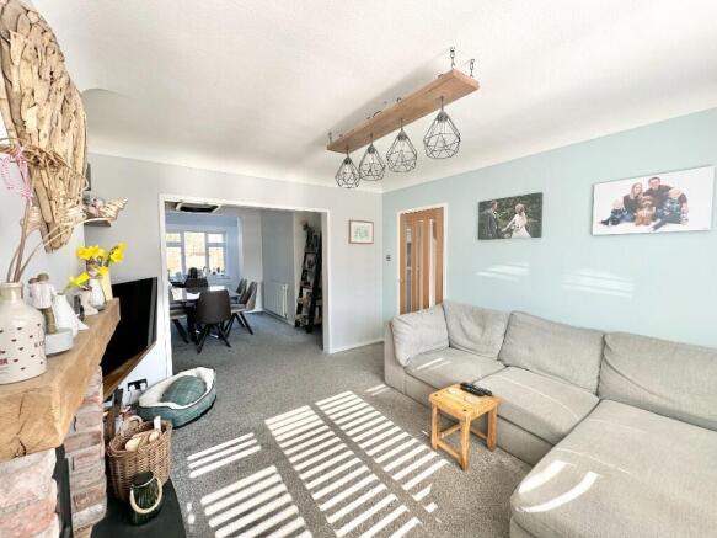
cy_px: 269
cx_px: 358
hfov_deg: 102.1
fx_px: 290
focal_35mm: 14
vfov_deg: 85.7
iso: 40
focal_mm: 2.22
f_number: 2.2
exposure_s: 1/111
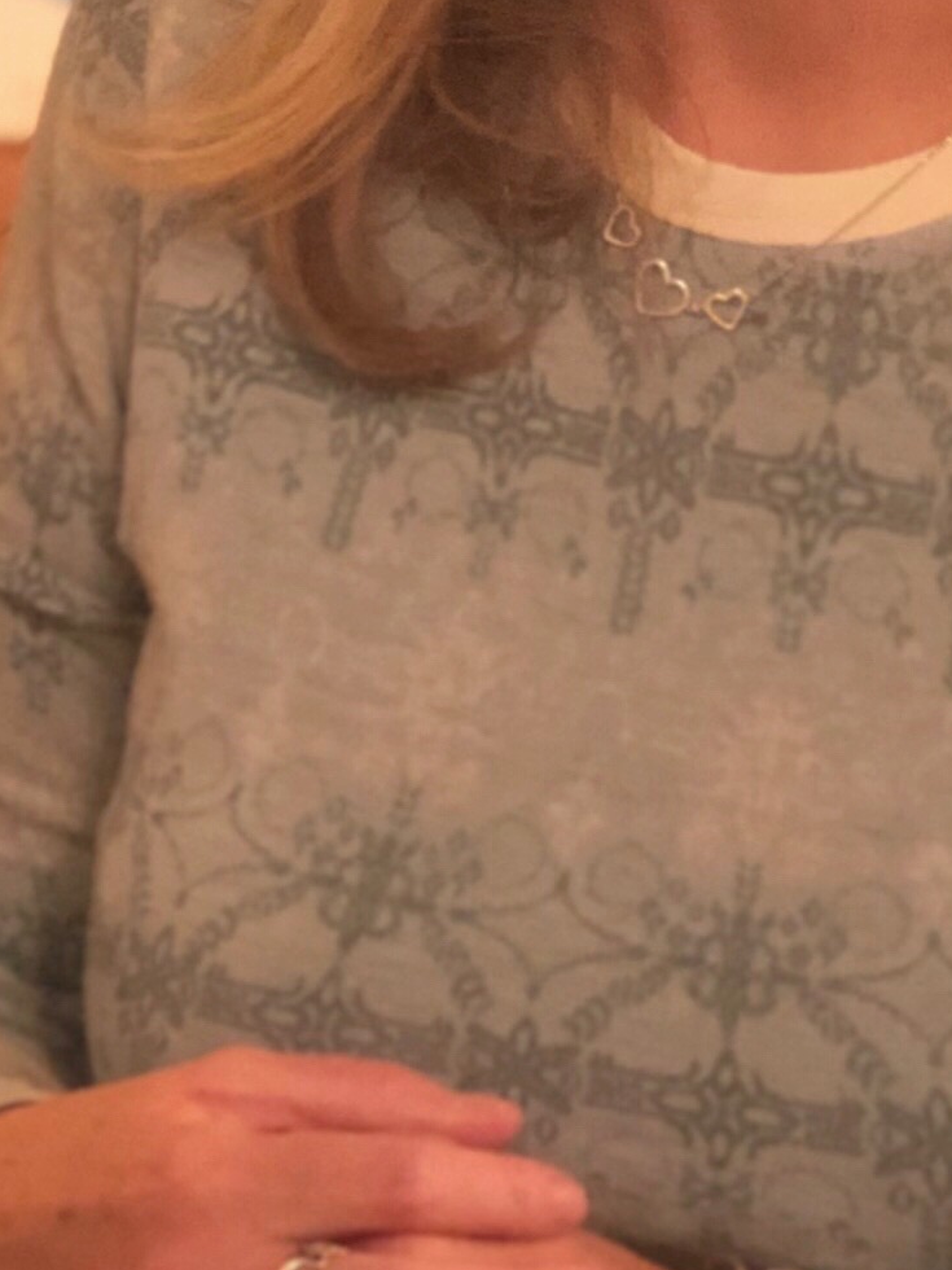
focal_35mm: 214
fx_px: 7847
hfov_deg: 6.9
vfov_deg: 9.2
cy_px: 822
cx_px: -78
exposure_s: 1/8
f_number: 2.4
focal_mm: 6
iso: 200
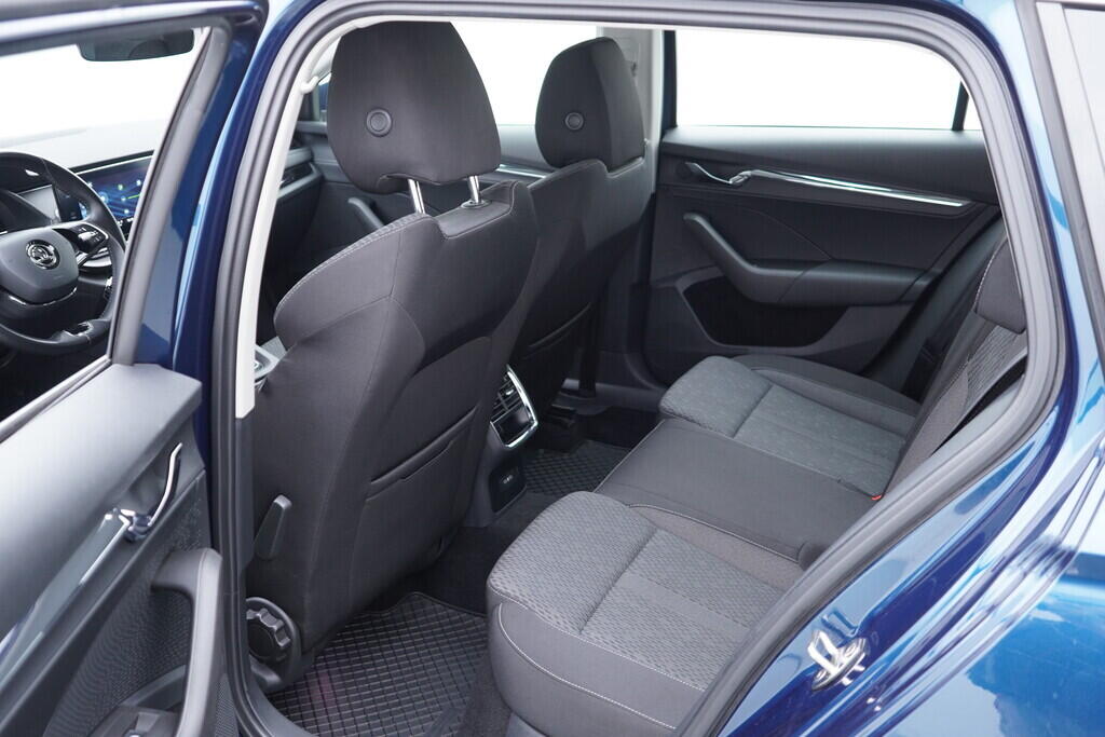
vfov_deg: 36.9
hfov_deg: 53.1
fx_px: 1105
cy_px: 368
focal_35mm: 36
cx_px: 552
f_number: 2.8
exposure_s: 1/40
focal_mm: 24
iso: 500
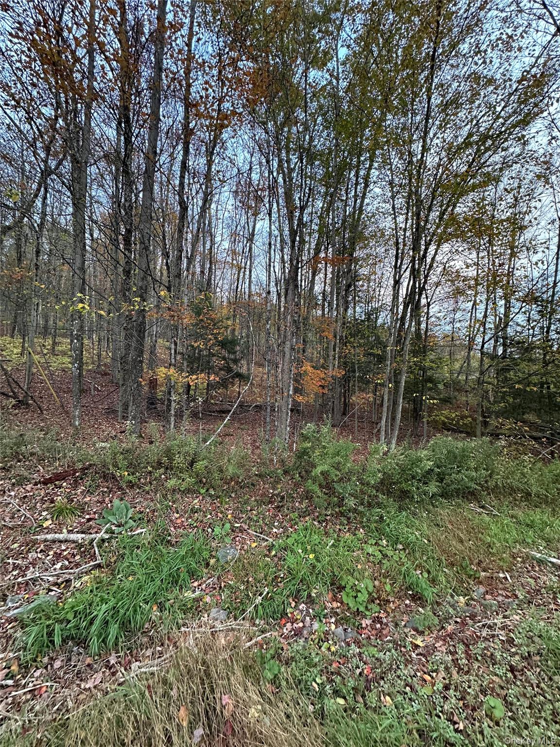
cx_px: 280
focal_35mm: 14
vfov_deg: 102.1
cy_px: 374
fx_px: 302
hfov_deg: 85.7
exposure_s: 1/99
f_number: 2.2
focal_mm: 2.2
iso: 200
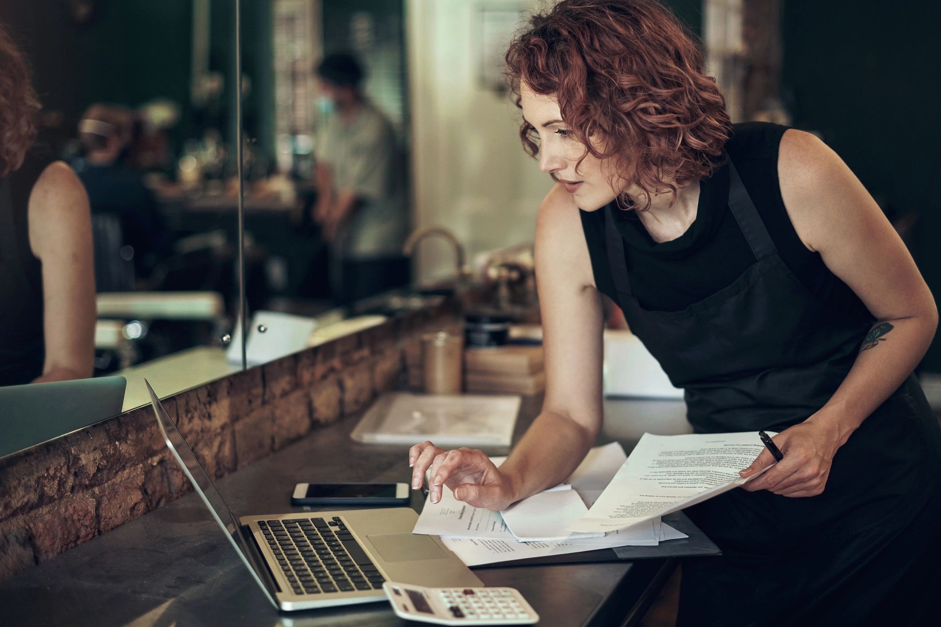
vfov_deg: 27.0
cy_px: 314
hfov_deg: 39.6
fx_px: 1307
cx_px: 470
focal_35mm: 50
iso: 800
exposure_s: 1/640
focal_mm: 50
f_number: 2.2
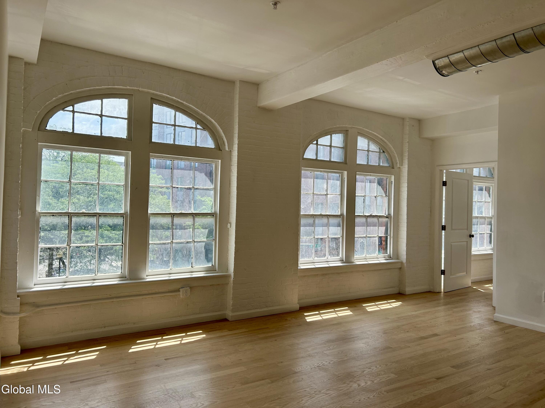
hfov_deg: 67.3
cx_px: 272
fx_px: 409
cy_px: 204
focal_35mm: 26
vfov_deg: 53.1
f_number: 1.5
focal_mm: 5.7
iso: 50
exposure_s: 1/1171
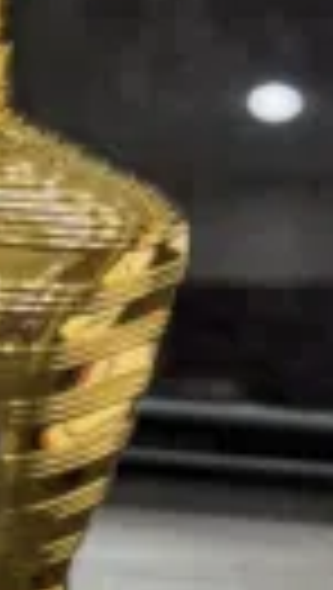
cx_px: -302
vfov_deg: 13.4
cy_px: 252
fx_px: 2504
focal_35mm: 160
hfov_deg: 7.4
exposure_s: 1/50
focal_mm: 6.76
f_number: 1.78
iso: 80
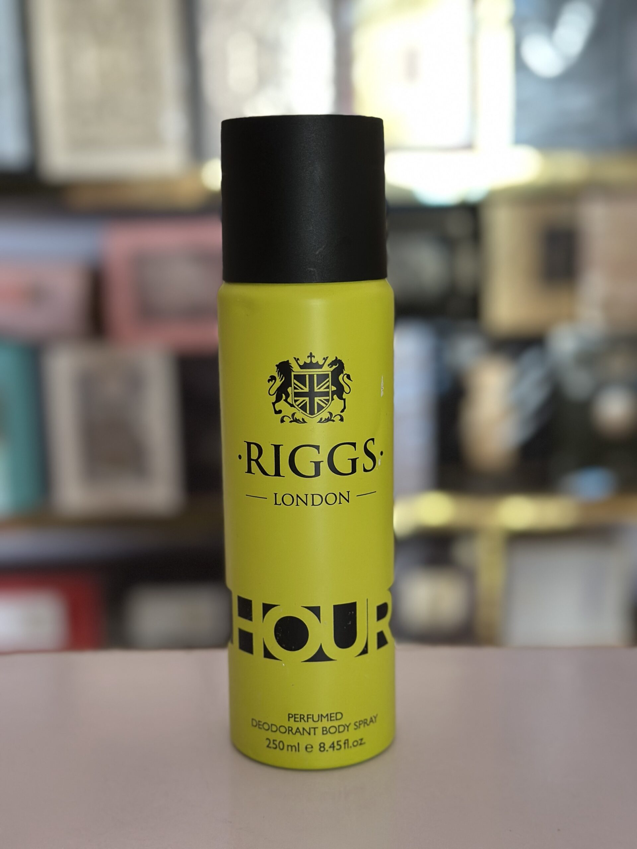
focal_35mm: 48
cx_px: 318
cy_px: 424
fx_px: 1178
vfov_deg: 39.7
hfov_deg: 30.3
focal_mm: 6.86
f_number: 1.78
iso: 250
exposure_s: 1/60
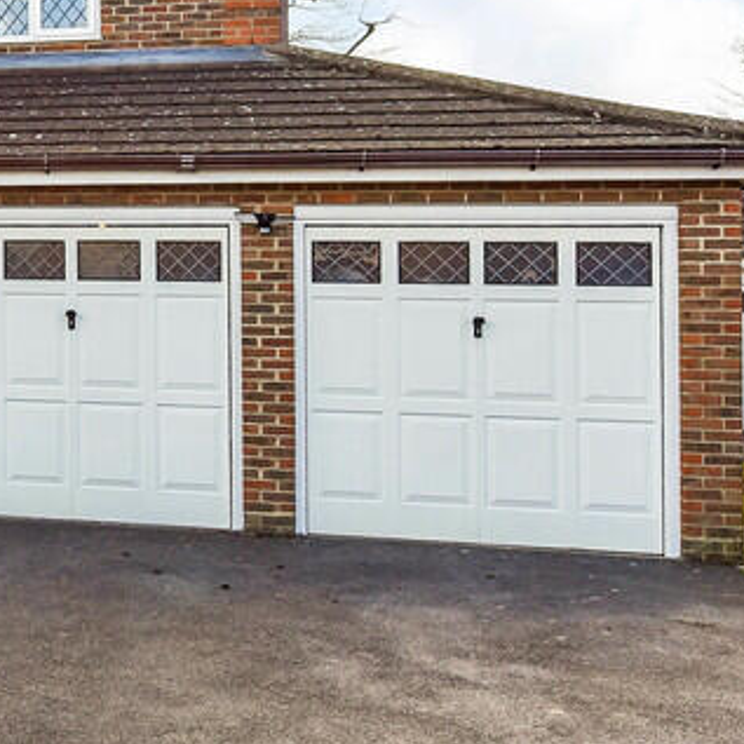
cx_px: -87
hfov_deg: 33.2
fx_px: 1070
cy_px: 242
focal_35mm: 44
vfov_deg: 37.9
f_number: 9
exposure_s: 1/500
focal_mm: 16
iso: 640
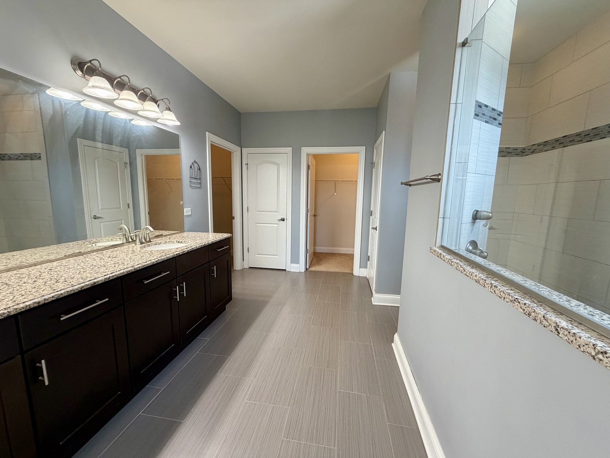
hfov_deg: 102.1
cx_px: 305
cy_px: 229
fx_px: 247
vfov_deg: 85.7
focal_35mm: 14
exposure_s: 1/120
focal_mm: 2.22
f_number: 2.2
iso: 320
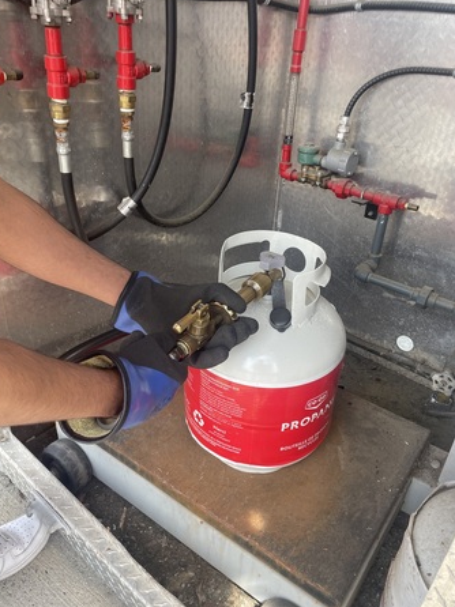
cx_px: 225
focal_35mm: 28
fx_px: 491
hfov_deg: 49.7
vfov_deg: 63.5
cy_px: 312
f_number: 1.6
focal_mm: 4.2
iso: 32
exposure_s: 1/305
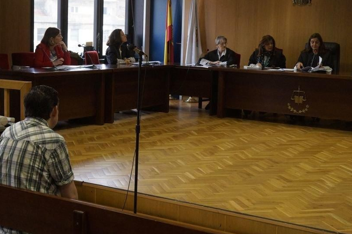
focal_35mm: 57
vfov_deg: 23.7
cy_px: 98
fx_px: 557
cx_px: 166
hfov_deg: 35.1
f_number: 5.6
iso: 1600
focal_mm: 30
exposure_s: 1/125
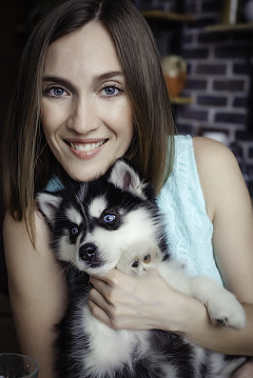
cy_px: 181
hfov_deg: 25.1
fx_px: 568
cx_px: 131
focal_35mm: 54
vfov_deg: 36.8
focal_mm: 50
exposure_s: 1/500
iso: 1600
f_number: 4.5
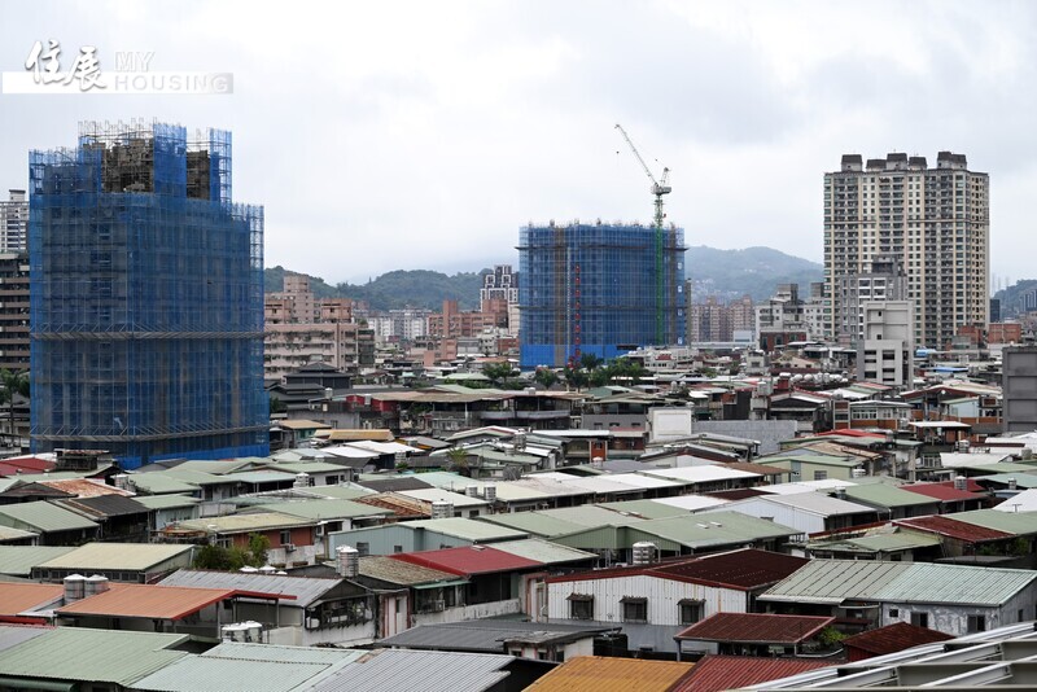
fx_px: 2420
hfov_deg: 24.2
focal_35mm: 84
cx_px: 518
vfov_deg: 16.3
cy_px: 346
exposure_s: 1/250
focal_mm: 84
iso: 400
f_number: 7.1
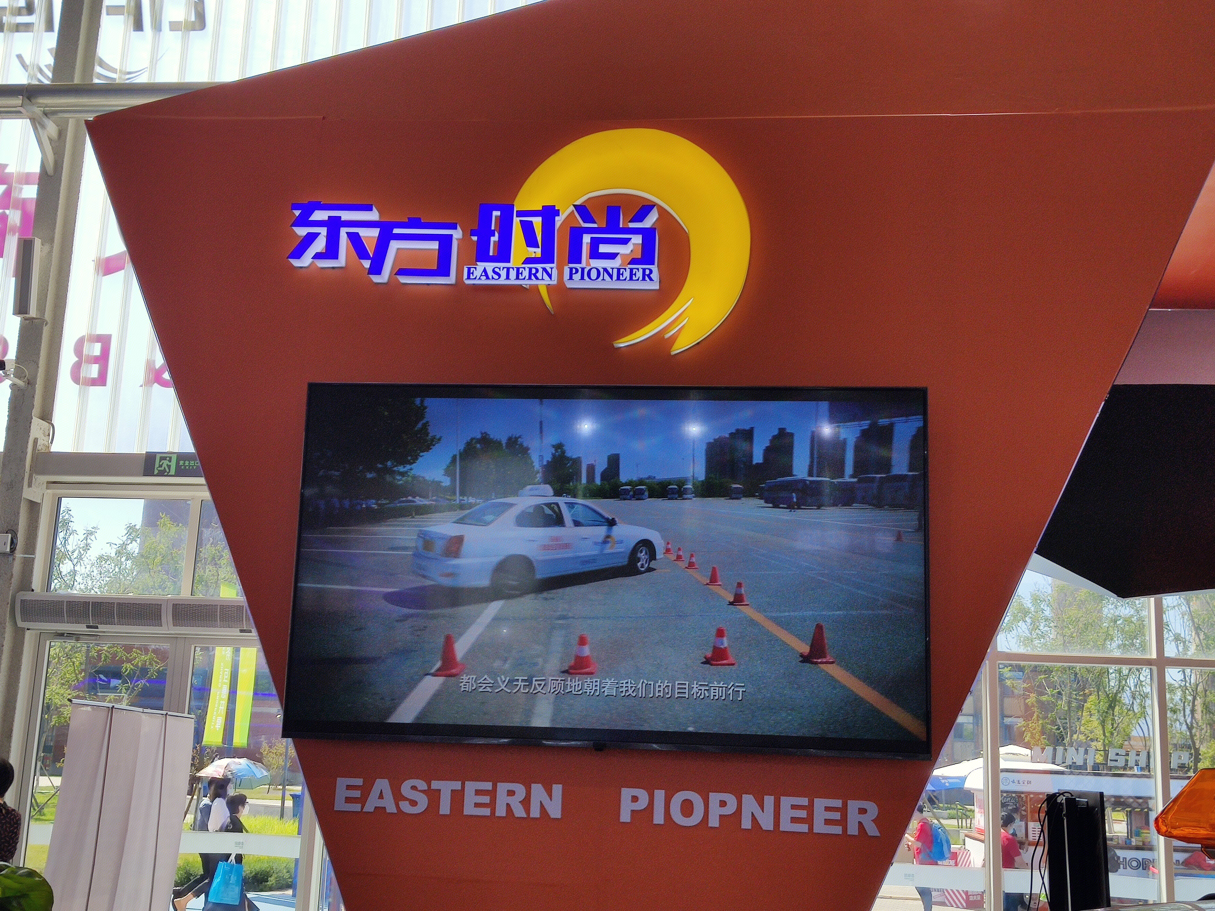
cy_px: 456
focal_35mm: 39
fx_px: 1369
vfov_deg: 36.8
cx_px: 608
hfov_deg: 47.9
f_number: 1.75
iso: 112
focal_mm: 4.75
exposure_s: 1/1134
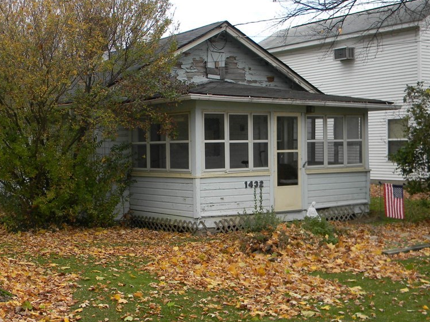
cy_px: 167
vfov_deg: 29.7
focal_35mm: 49
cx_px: 138
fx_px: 609
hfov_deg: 38.4
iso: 80
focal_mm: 6.4
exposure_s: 1/260
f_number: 3.7
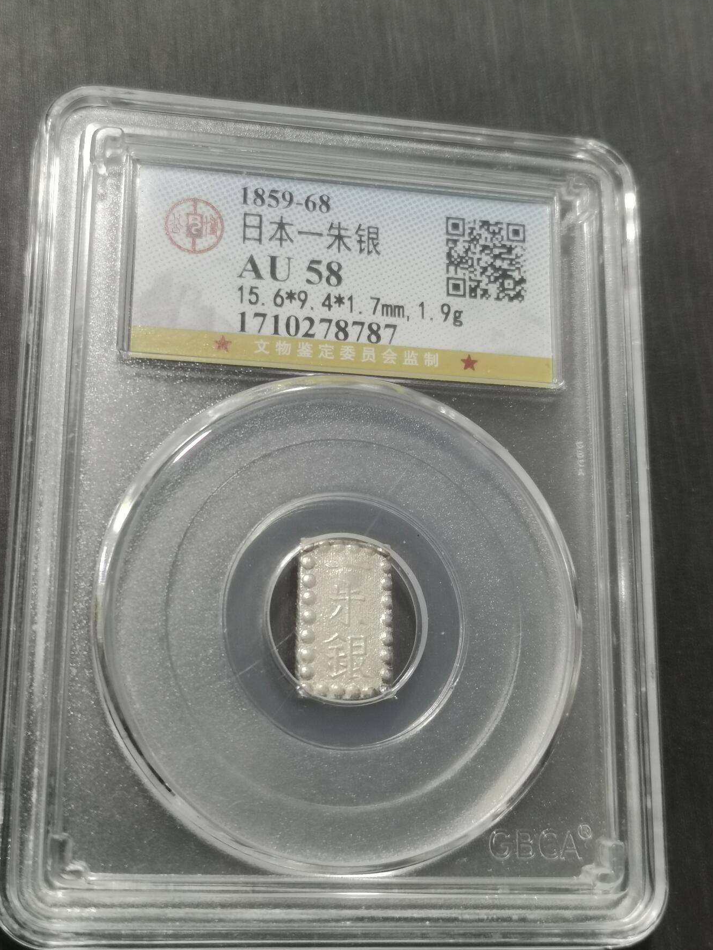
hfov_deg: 30.3
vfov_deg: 39.7
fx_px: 1318
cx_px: 349
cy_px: 468
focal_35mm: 48
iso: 125
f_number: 1.8
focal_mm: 5.58
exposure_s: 1/100
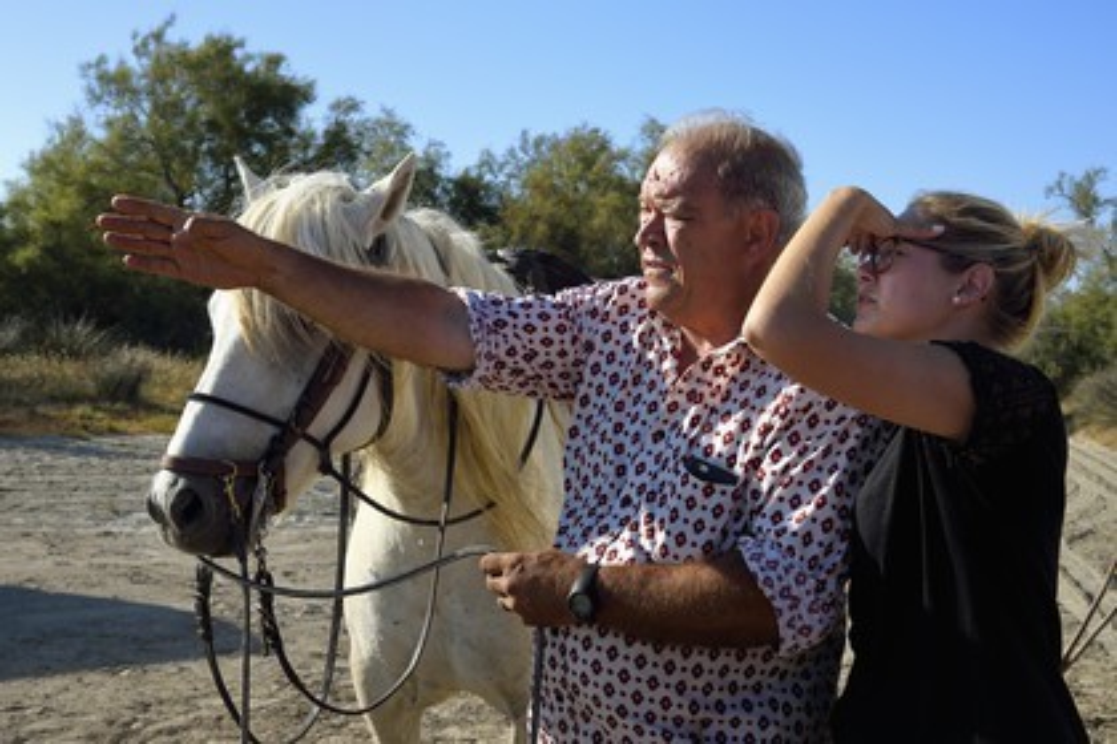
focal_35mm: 44
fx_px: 1365
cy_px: 372
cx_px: 558
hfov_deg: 44.5
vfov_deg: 30.5
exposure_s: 1/250
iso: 200
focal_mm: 44
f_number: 13
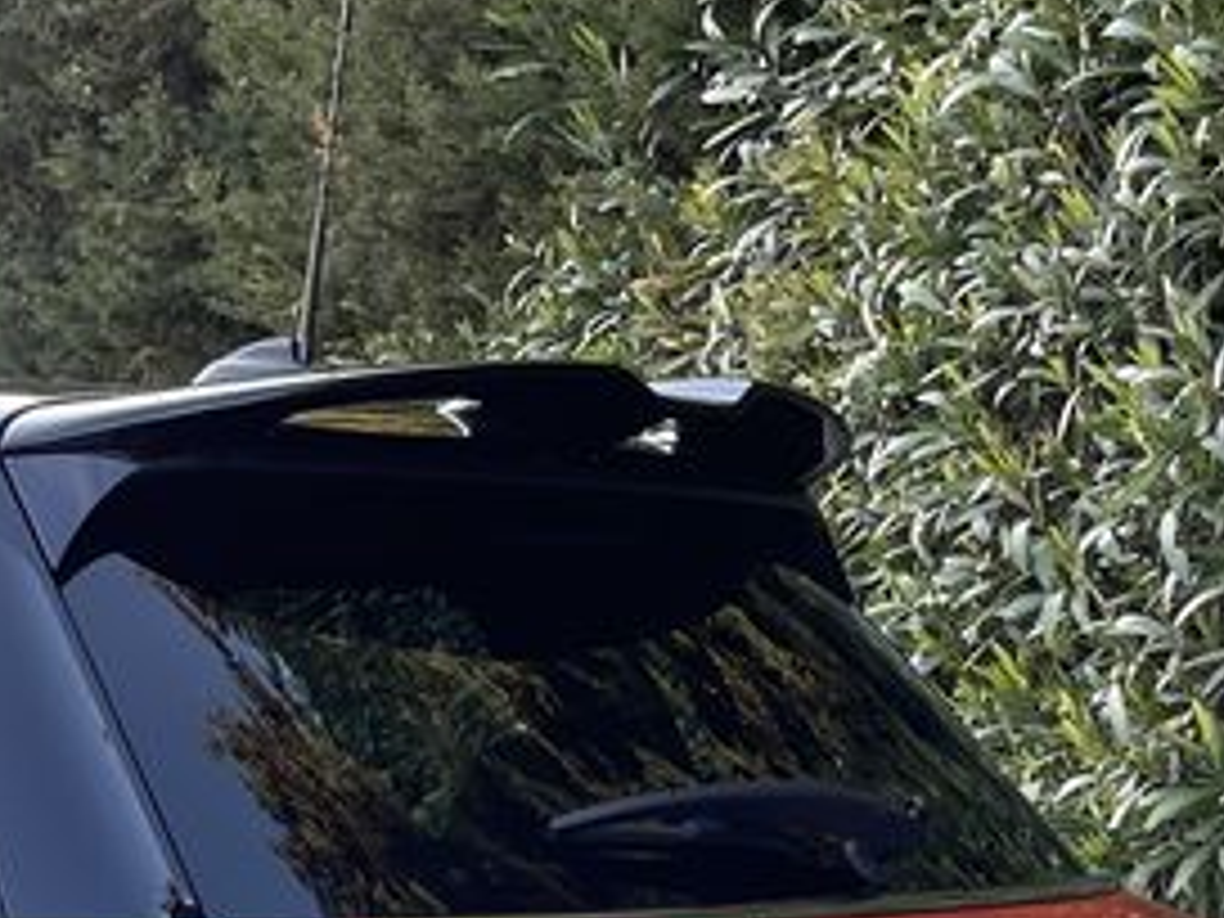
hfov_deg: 19.4
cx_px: -50
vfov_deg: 14.1
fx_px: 3465
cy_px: 1408
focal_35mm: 98
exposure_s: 1/121
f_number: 1.6
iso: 40
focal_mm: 4.2
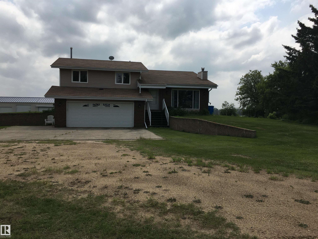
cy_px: 120
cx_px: 159
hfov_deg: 61.7
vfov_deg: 48.2
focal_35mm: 29
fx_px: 266
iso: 25
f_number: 2.2
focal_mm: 4.15
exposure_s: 1/3205
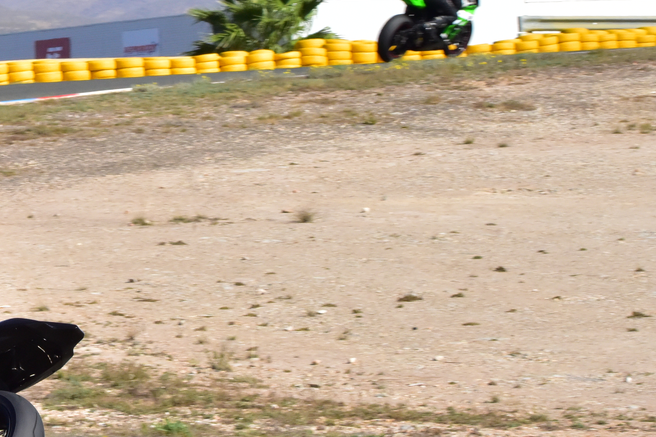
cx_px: -84
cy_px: 204
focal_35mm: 373
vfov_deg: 3.7
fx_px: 6796
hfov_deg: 5.5
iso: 1600
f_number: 22
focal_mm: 150
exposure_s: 1/800
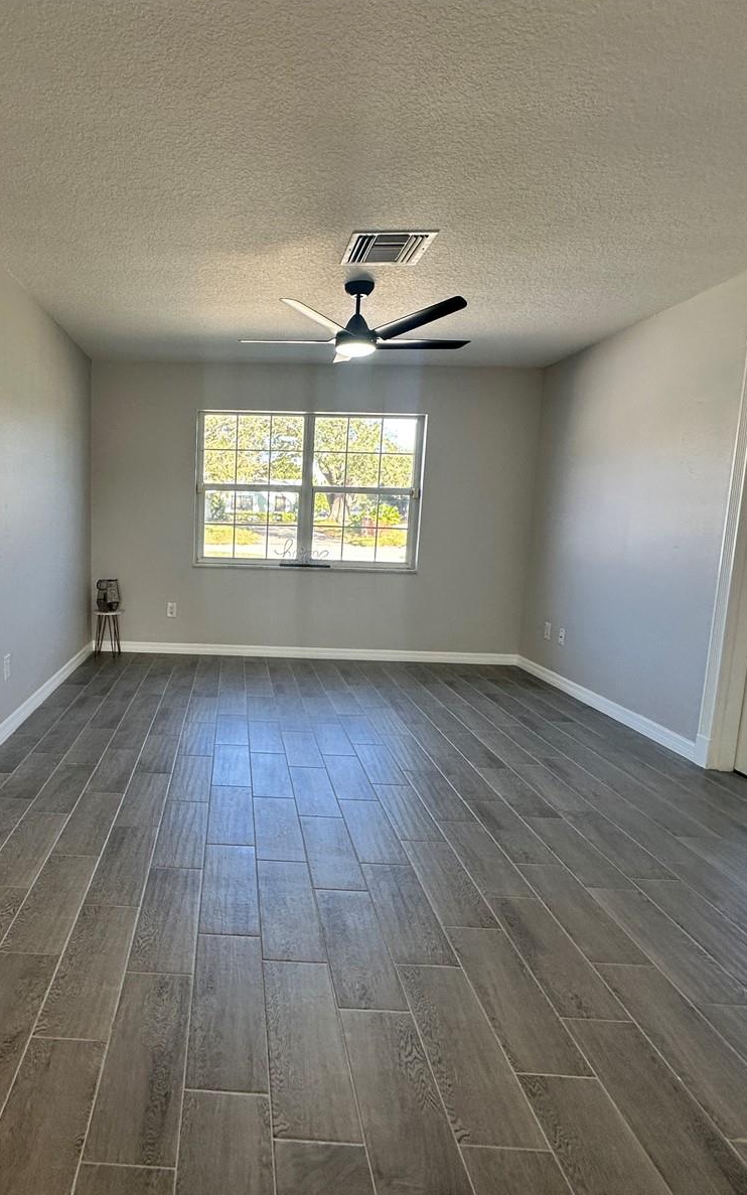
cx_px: 205
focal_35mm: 20
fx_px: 651
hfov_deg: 57.2
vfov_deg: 85.1
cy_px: 593
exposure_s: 1/120
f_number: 2.2
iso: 100
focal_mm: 2.22
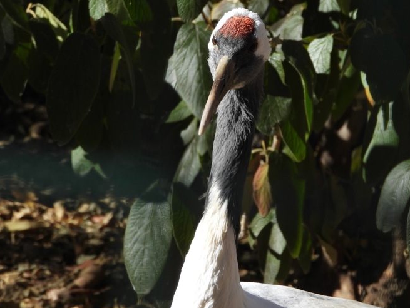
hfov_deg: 3.5
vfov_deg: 2.6
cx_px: 243
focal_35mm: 570
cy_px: 138
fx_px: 6755
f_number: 5
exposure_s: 1/250
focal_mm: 83.9
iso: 100
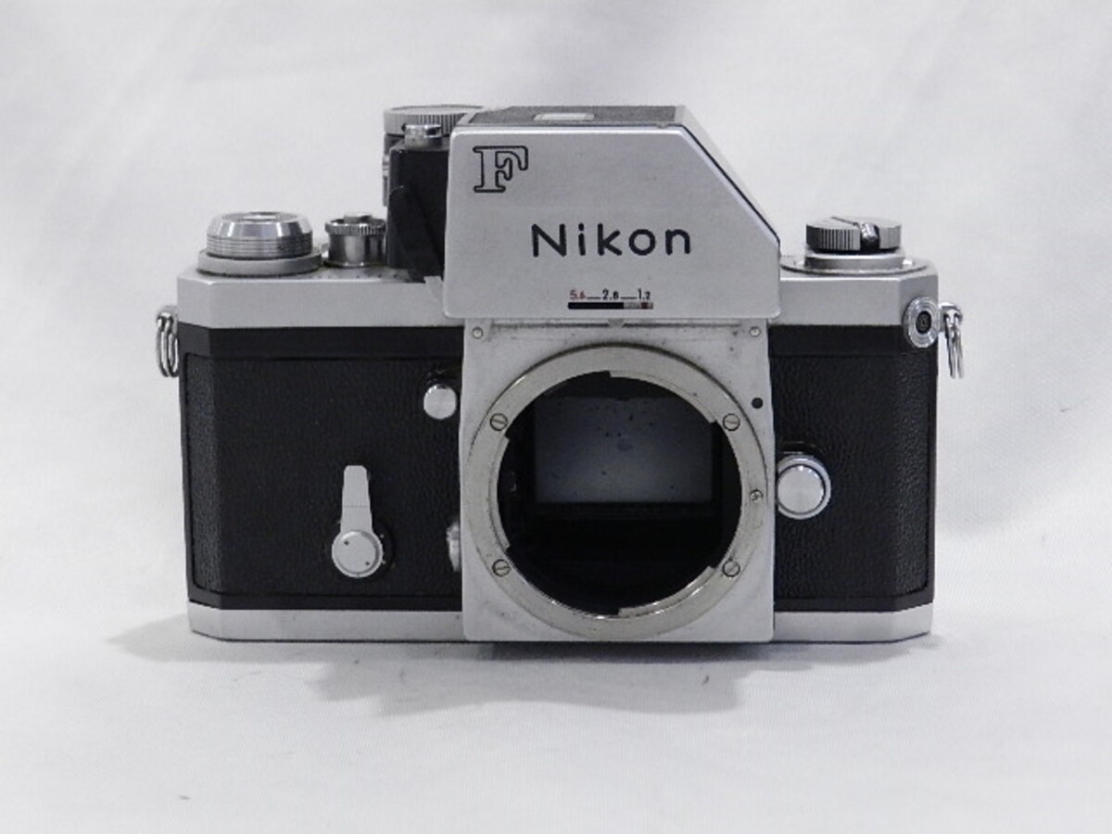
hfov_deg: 23.3
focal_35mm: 84
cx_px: 556
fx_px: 2698
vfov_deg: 17.6
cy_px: 417
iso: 800
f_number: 4.4
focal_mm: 14.9
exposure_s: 1/60
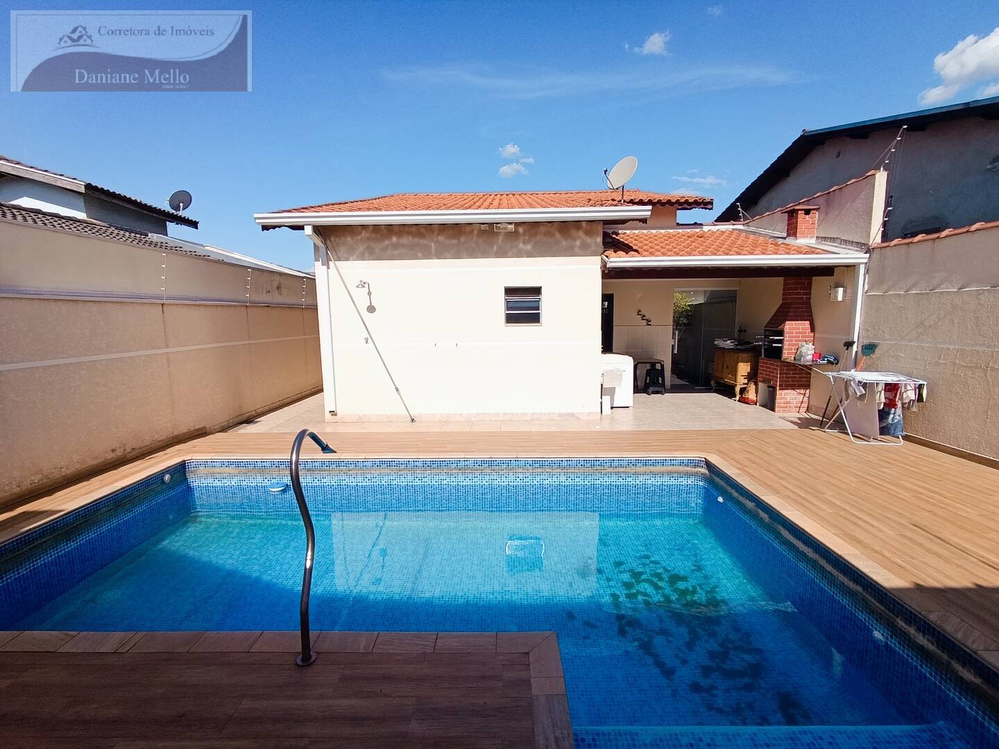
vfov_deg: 78.1
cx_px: 500
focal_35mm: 16
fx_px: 462
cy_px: 374
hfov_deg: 94.5
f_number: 2.2
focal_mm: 1.65
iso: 50
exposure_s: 1/1235
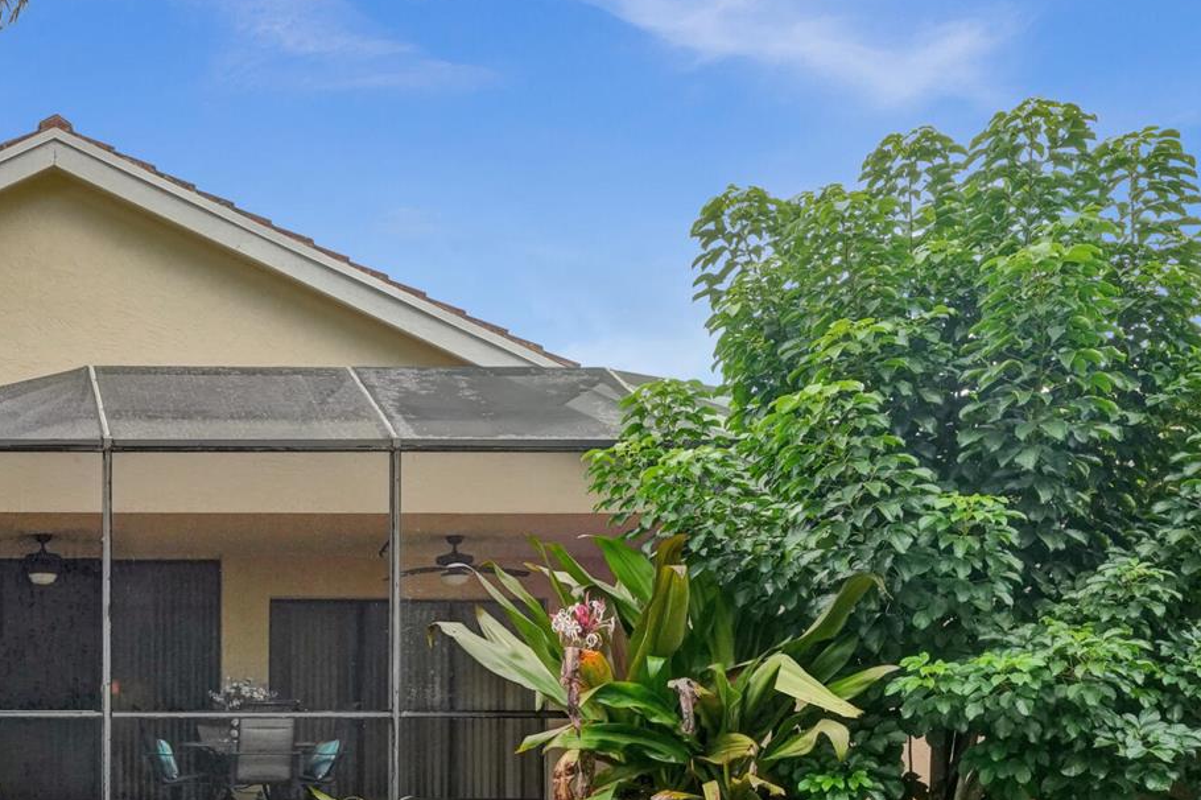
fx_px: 1538
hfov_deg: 37.3
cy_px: 733
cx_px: -45
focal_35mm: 46
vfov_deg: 28.0
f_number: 8
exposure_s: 1/3200
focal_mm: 20.5
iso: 2500
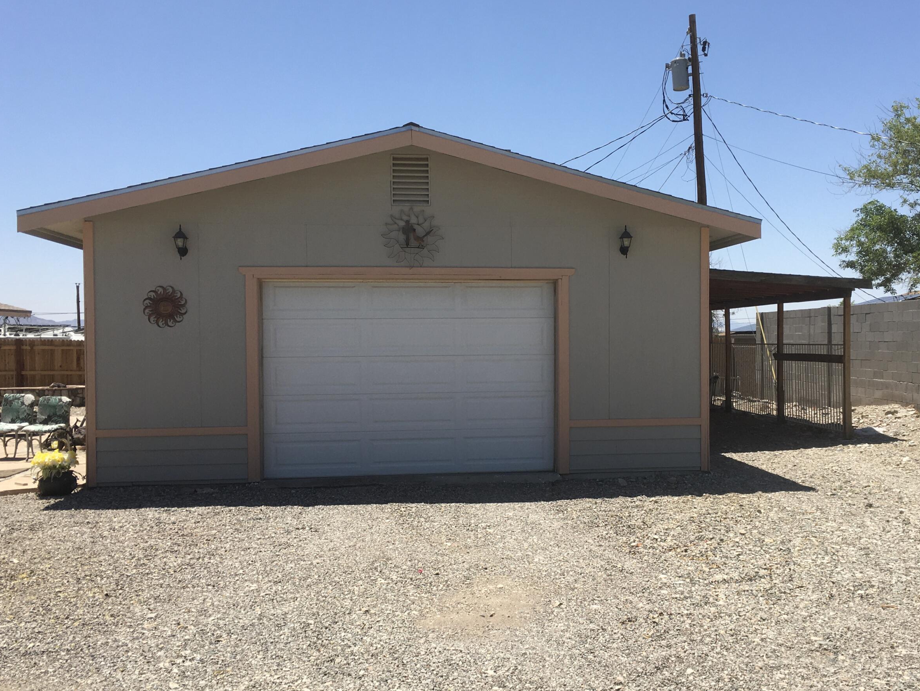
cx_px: 540
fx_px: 984
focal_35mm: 37
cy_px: 365
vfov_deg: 38.7
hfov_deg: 49.9
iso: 25
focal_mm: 4.15
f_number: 2.2
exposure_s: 1/1923
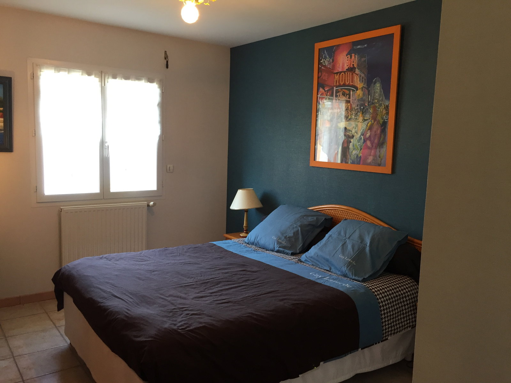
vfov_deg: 48.2
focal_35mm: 29
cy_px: 192
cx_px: 256
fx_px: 428
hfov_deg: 61.7
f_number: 2.2
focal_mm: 4.15
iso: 50
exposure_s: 1/33
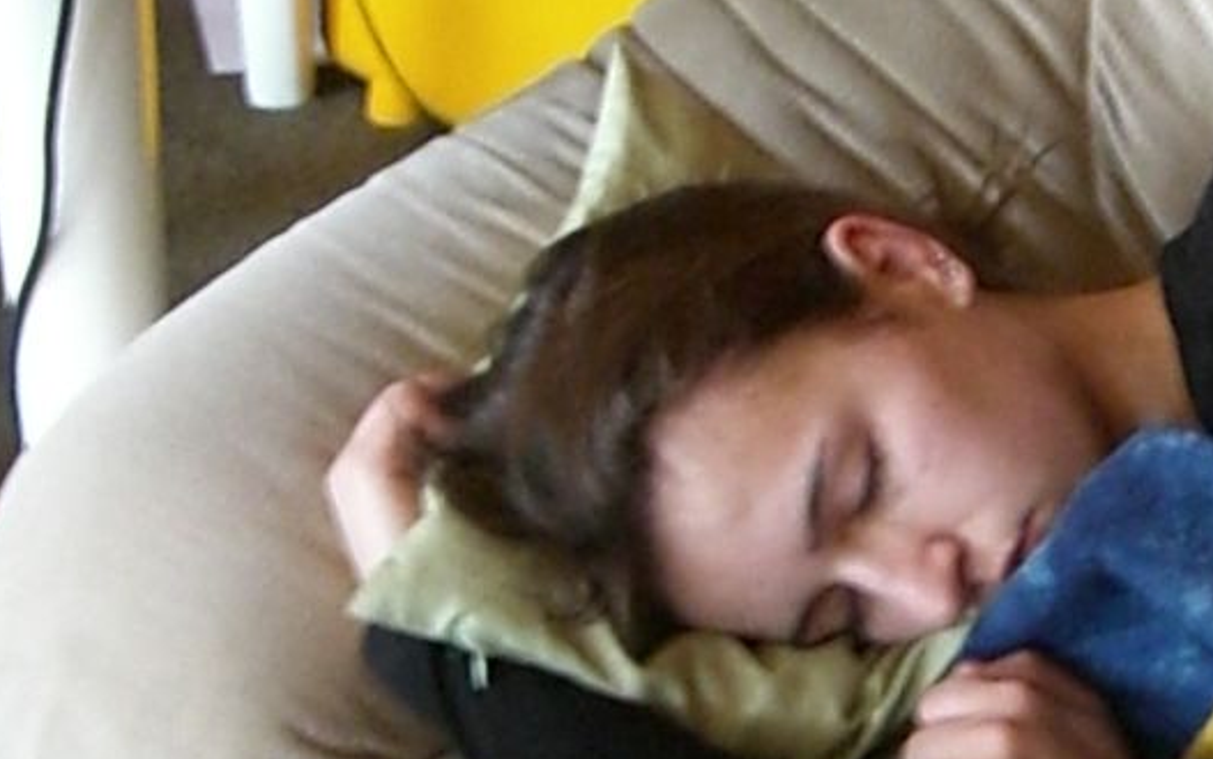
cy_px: 529
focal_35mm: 88
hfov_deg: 23.2
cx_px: 944
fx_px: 2911
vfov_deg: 14.8
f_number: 2.7
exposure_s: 1/15
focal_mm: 6.2
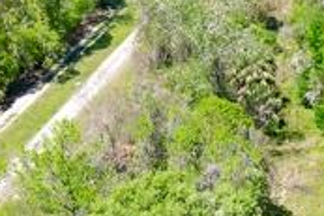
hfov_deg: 16.1
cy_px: 107
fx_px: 1142
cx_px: 223
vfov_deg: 10.8
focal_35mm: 127
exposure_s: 1/1000
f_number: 2.8
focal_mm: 8.38
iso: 100
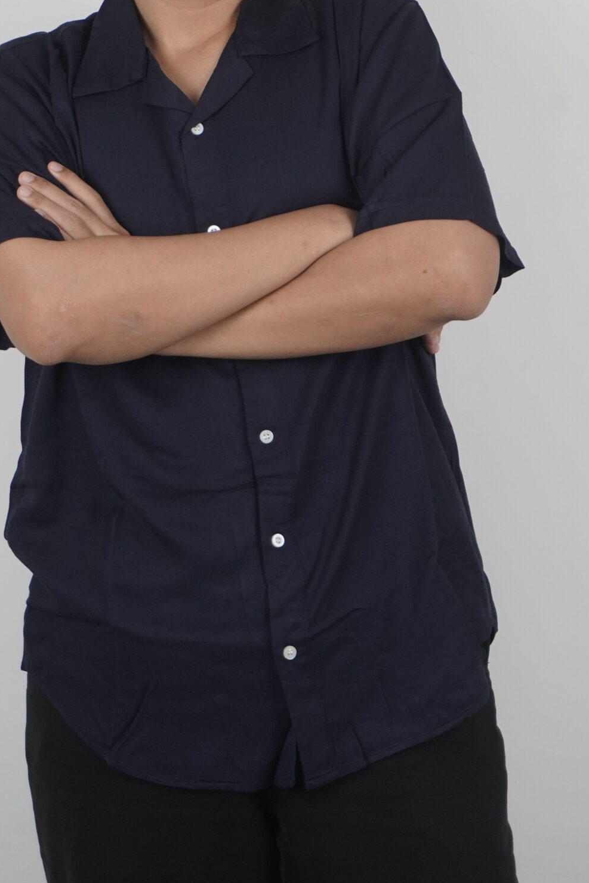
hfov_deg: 12.6
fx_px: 2674
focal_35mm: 109
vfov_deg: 18.6
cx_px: 284
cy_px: 197
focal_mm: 42
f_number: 5.6
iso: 640
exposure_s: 1/100
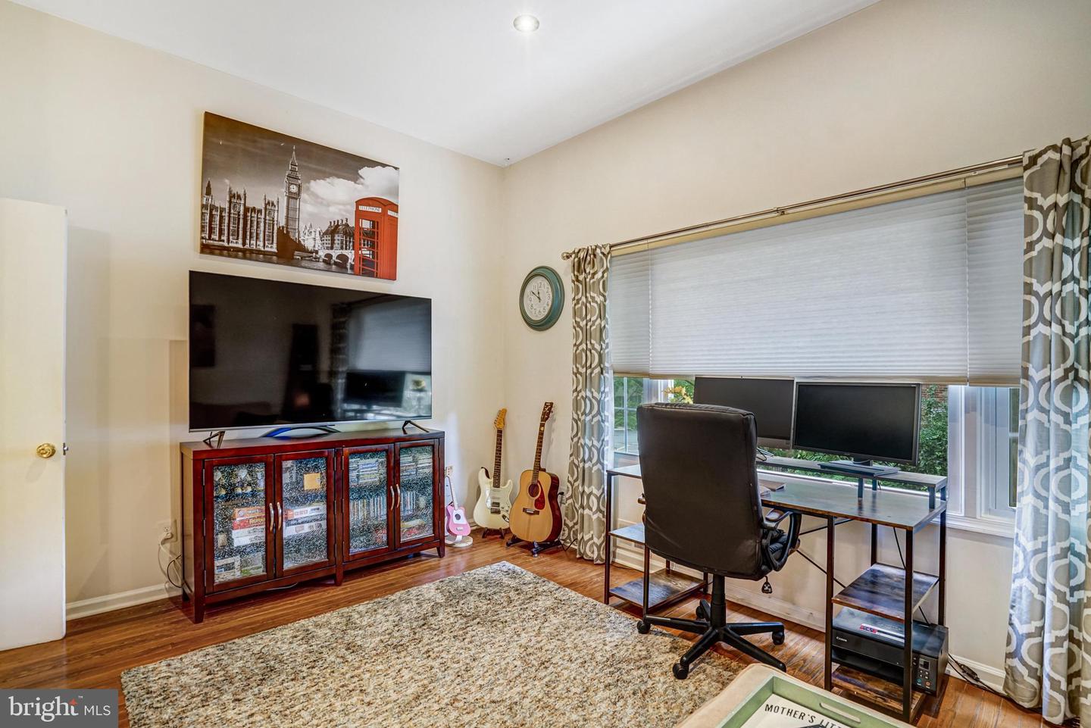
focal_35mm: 16
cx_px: 546
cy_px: 364
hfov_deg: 96.7
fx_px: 485
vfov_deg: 73.8
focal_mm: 16
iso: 1250
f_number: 8
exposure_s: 1/15
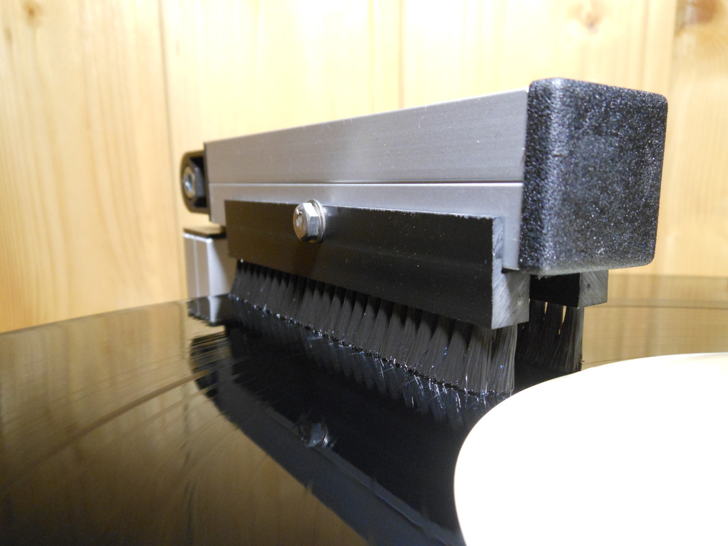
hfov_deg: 61.7
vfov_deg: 48.2
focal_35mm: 29
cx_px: 364
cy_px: 273
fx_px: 610
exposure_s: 1/30
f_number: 3.3
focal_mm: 5.2
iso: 400
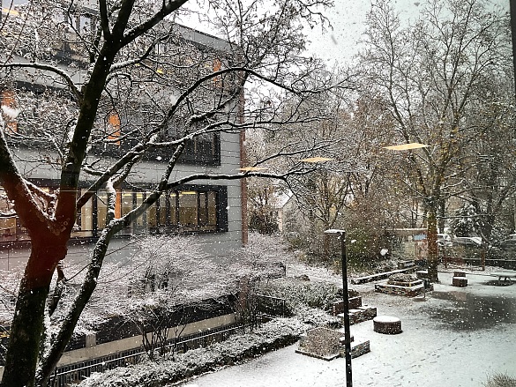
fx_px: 432
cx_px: 258
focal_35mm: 29
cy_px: 194
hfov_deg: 61.6
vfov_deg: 48.2
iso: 32
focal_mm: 3
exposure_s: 1/120
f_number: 1.8
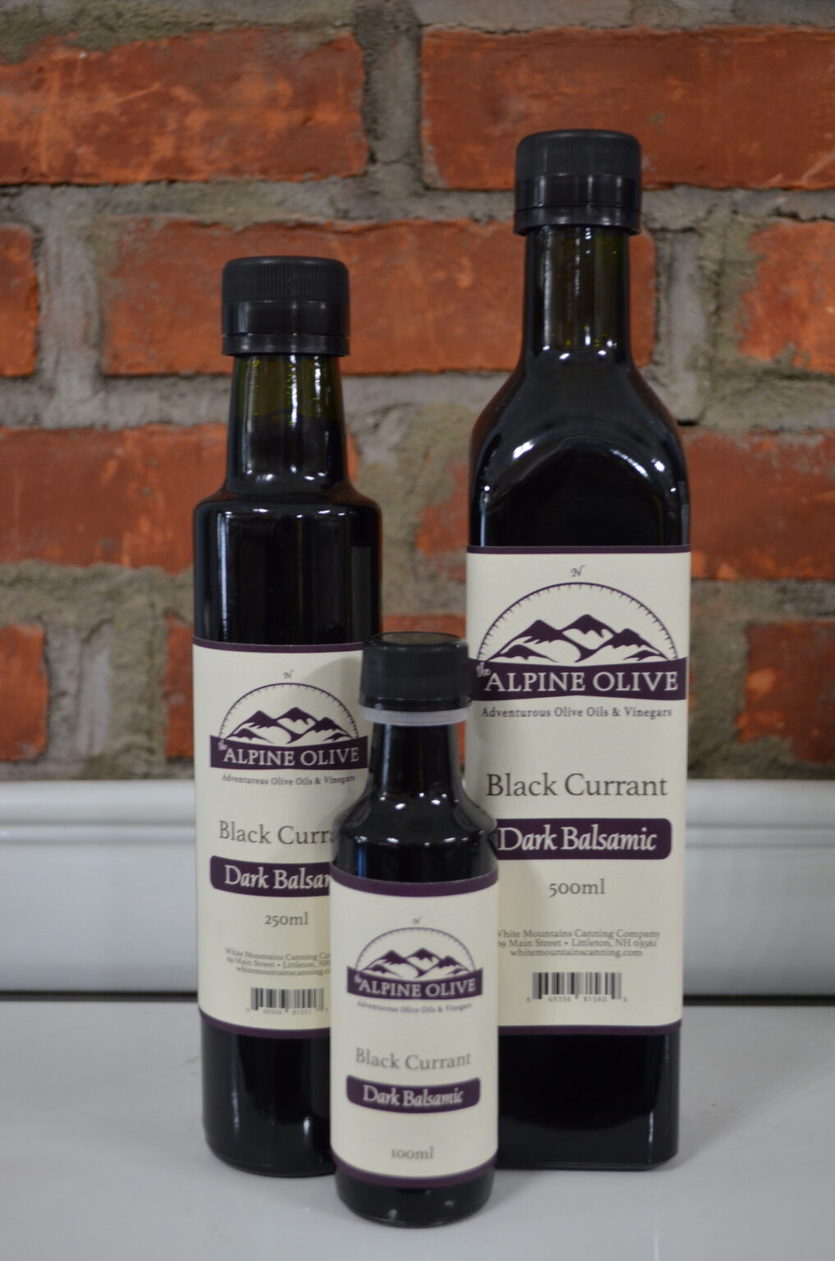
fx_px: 1783
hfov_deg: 26.4
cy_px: 630
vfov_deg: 39.0
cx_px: 418
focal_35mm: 51
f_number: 5
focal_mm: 34
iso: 800
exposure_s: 1/50
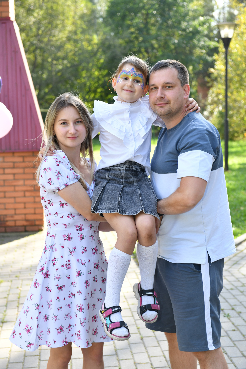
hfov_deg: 20.6
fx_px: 676
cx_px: 123
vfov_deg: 30.5
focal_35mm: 66
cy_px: 184
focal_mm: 66
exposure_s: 1/200
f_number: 5
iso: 250
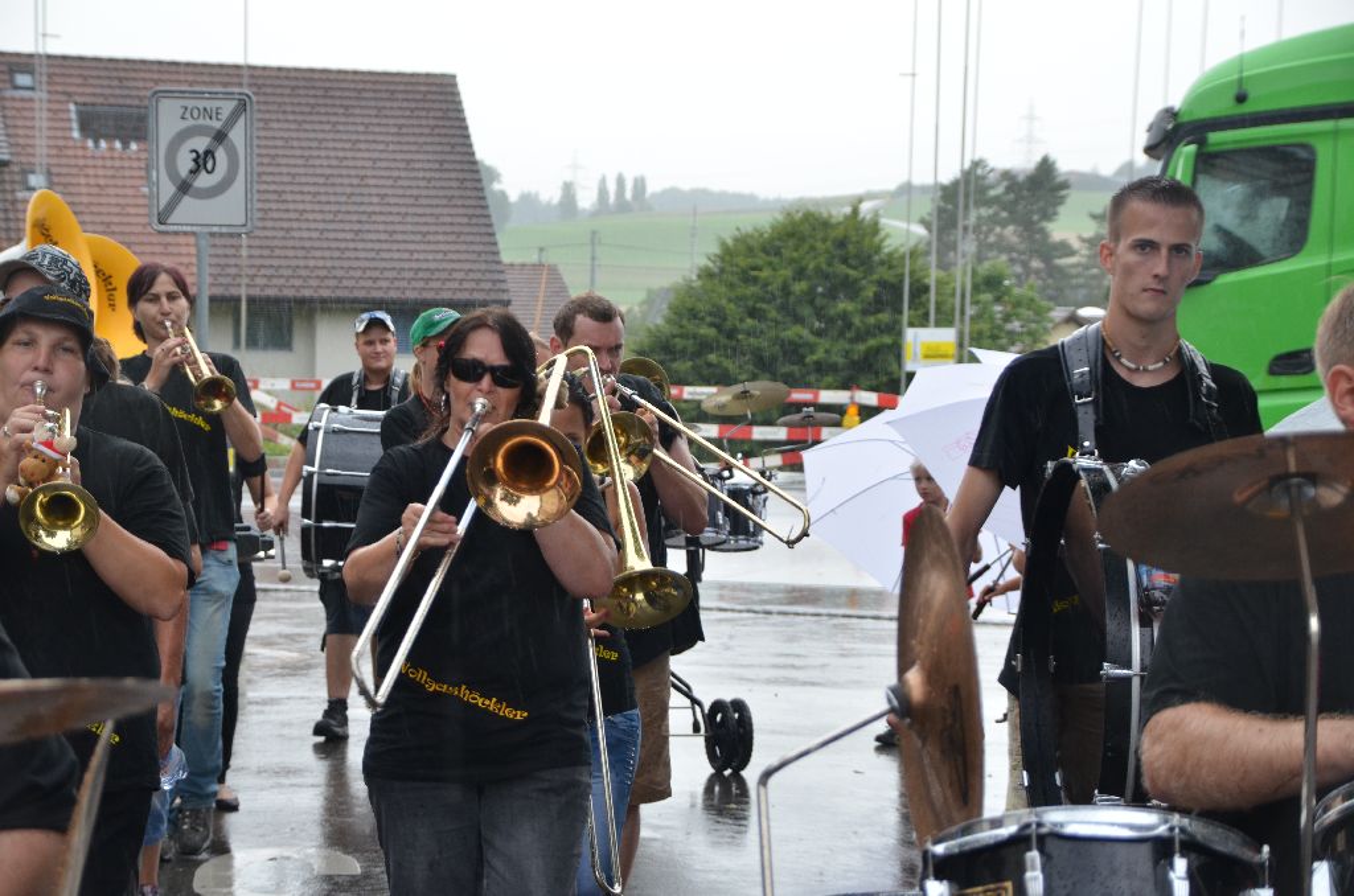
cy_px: 448
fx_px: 3659
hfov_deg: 21.0
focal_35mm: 98
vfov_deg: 14.0
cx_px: 677
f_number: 5
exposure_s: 1/100
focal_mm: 65
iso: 400
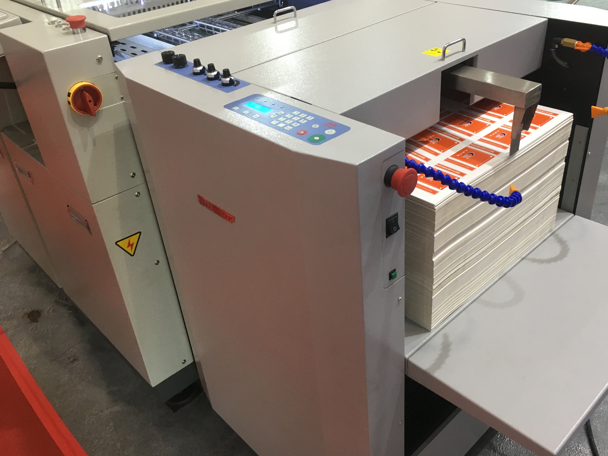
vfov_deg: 44.1
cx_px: 330
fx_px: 562
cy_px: 207
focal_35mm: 32
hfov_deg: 56.7
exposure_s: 1/33
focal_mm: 4.15
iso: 125
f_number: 2.2
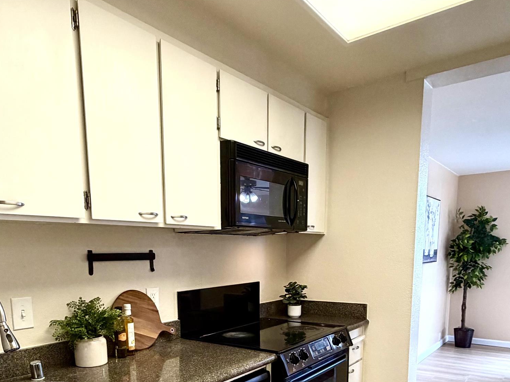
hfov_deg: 61.6
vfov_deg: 45.1
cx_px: 234
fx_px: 427
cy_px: 320
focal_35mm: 29
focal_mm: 2.22
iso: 200
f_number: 2.2
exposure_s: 1/60
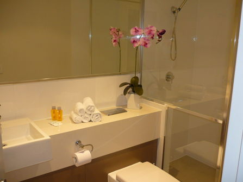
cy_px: 91
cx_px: 122
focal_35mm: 33
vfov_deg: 42.9
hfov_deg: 55.4
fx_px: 232
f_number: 2.8
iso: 100
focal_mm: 5.5
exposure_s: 1/30
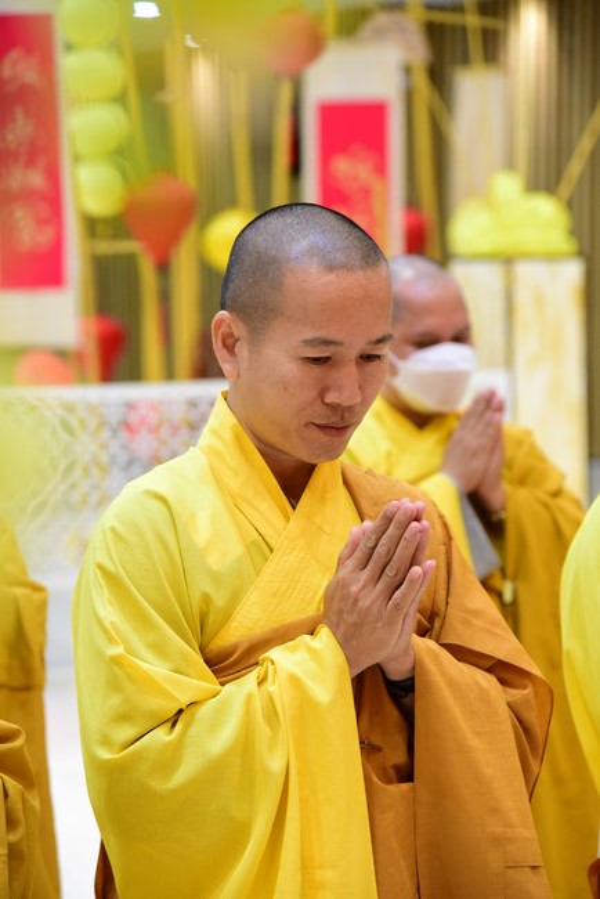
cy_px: 450
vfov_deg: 17.1
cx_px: 300
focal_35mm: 120
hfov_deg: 11.4
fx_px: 2997
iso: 3200
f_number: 4.5
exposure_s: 1/100
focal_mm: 120
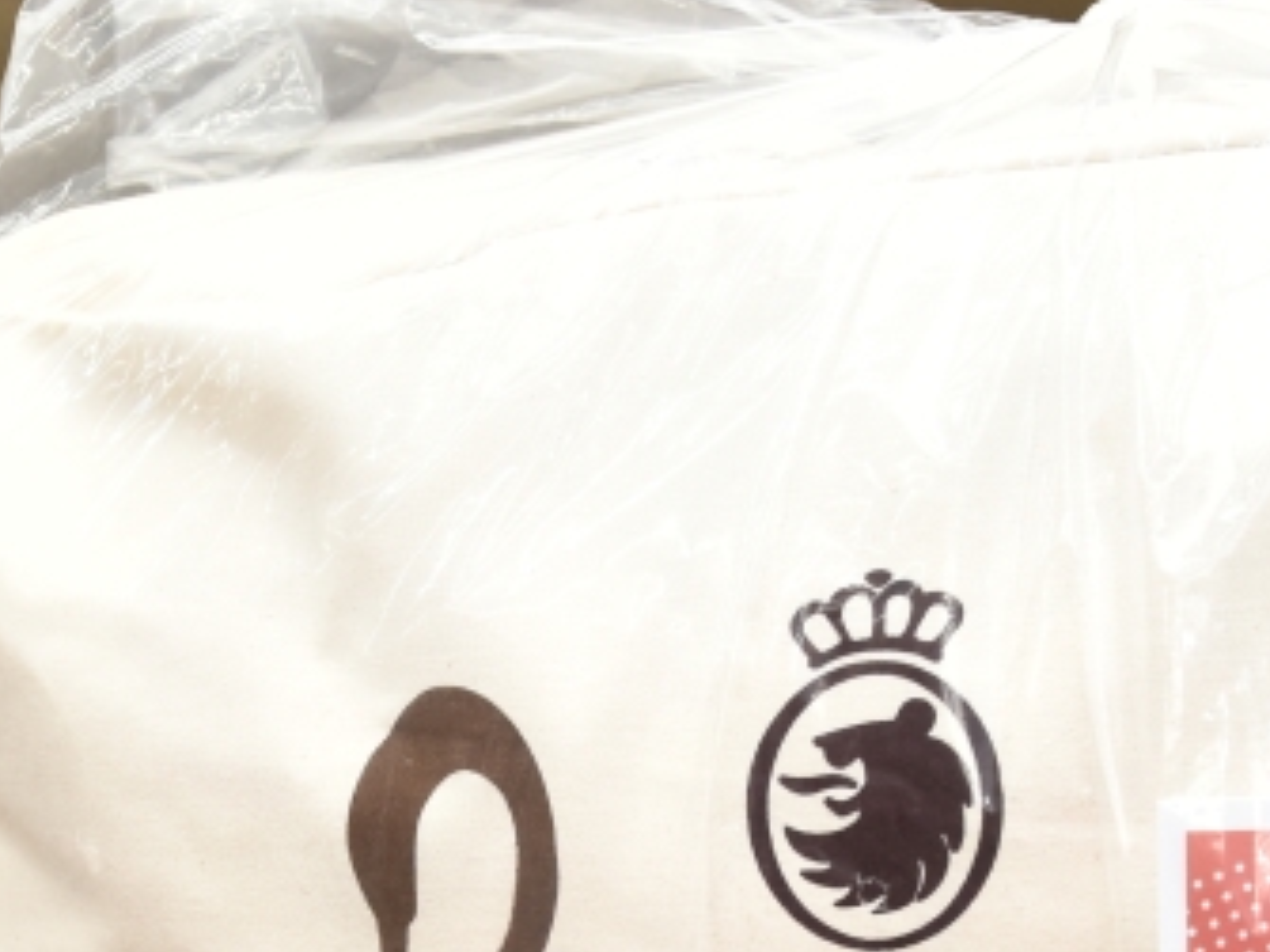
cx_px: 455
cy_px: 1151
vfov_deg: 15.5
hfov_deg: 21.3
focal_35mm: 92
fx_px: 3374
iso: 1100
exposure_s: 1/60
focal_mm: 29
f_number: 8
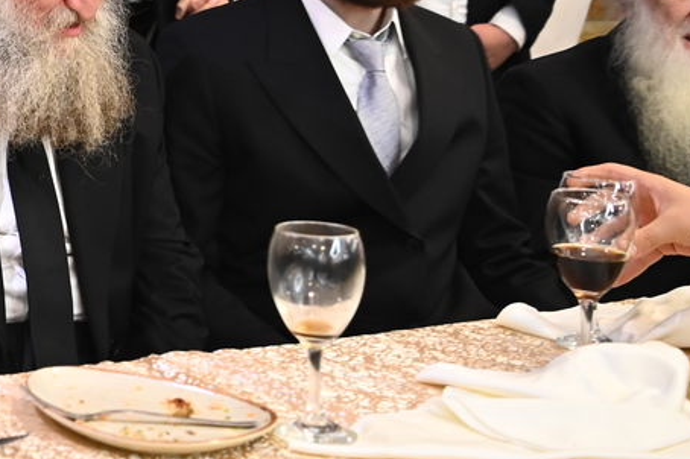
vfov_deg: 17.4
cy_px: -109
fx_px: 1417
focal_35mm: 74
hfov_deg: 24.1
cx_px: -196
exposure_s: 1/125
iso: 1600
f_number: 3.5
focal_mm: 24
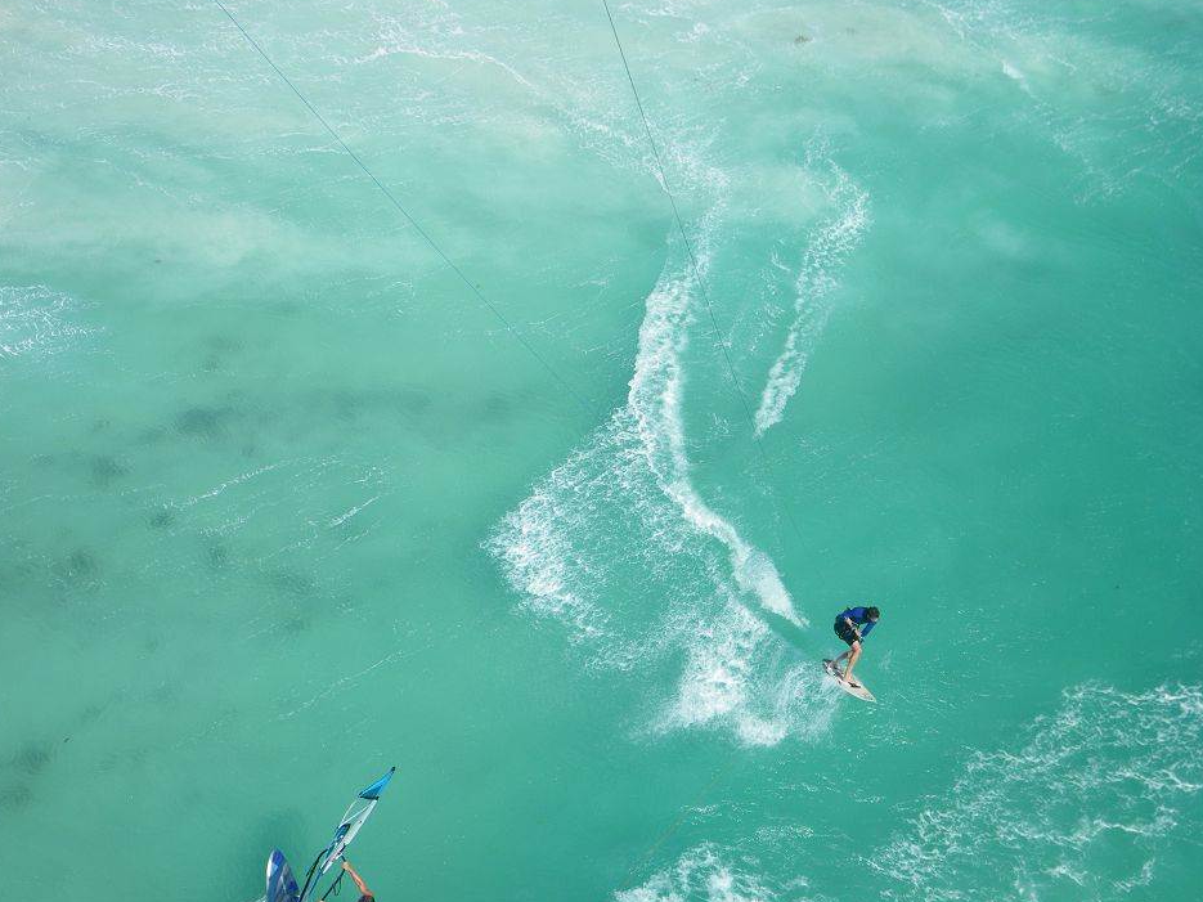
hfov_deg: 41.2
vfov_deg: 31.5
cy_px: 454
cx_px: 629
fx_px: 1598
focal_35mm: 46
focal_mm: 7.5
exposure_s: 1/500
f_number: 4.2
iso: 50
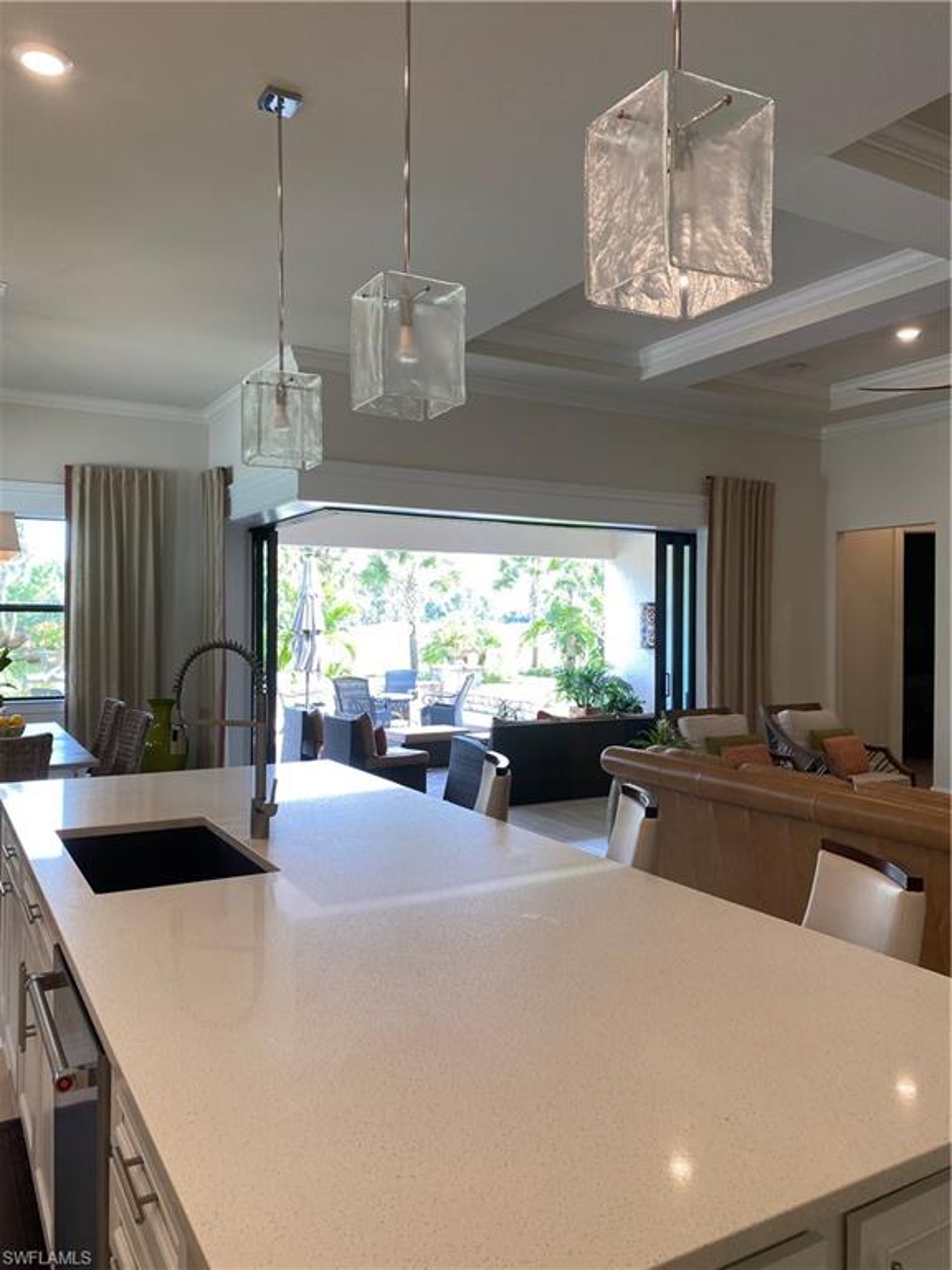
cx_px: 476
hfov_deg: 53.1
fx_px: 953
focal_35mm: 26
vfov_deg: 67.3
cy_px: 635
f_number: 1.8
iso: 50
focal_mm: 4.25
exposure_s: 1/120
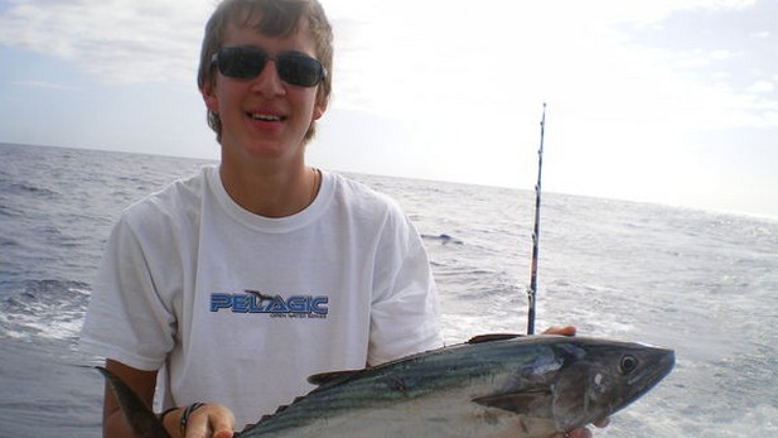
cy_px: 260
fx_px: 825
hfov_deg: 50.5
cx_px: 388
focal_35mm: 40
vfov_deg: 29.6
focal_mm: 6.3
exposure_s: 1/500
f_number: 4.6
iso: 50
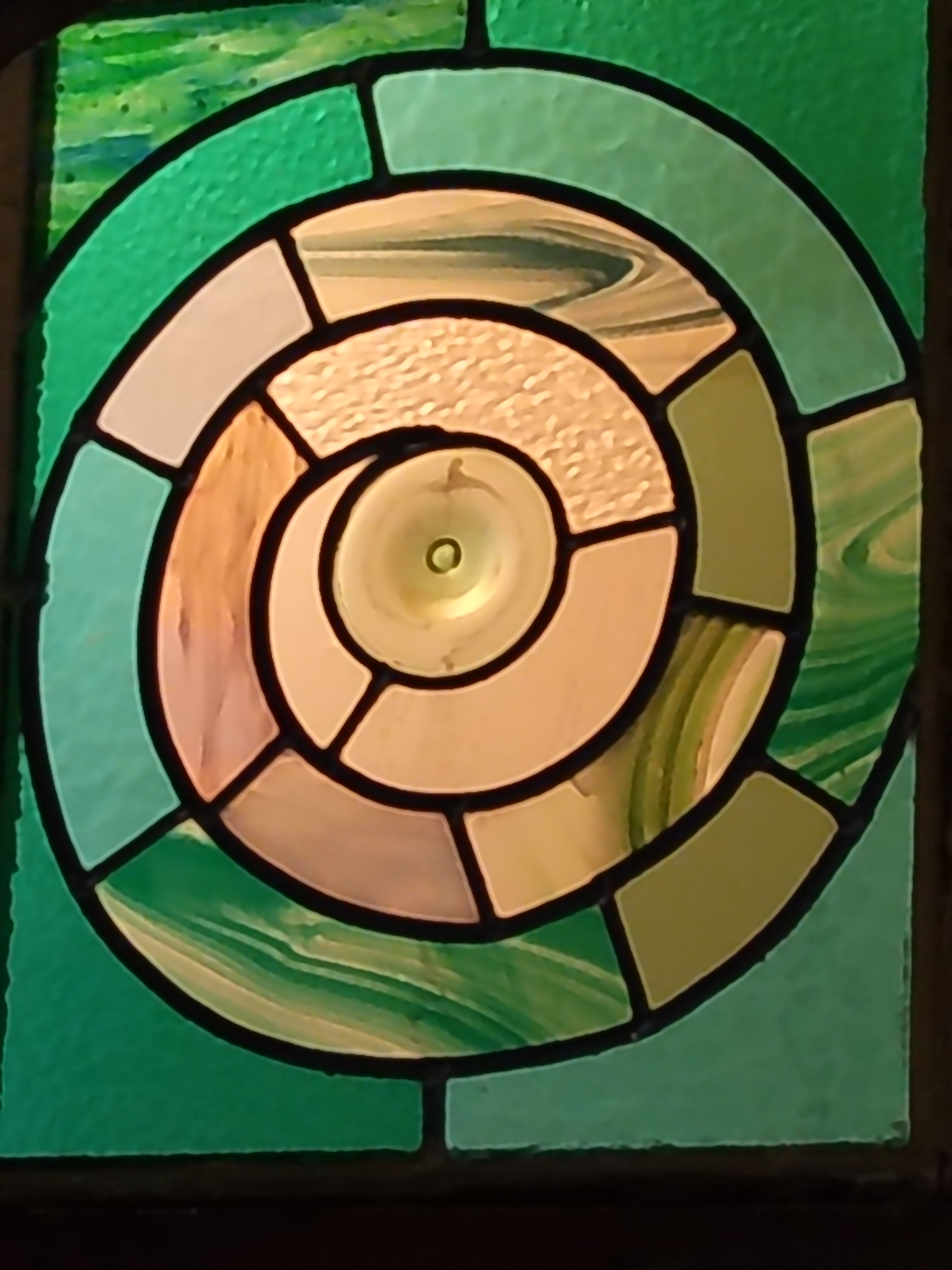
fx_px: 4950
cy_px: 635
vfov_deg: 14.6
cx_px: 476
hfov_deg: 11.0
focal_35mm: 135
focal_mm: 4.15
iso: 543
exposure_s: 1/20
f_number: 1.8
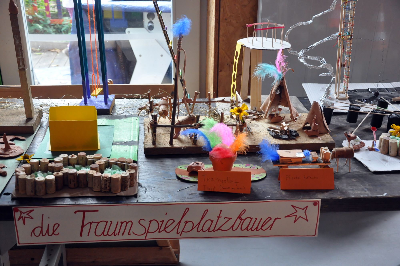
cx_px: 200
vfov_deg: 29.8
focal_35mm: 45
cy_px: 133
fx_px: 499
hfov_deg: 43.7
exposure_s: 1/90
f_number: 4.8
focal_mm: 30
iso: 1600
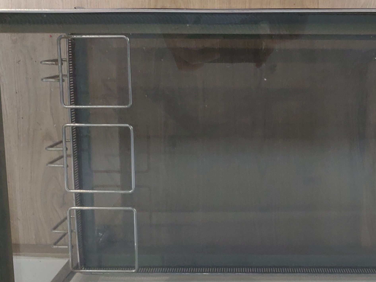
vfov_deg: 23.9
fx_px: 662
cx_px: 273
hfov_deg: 31.2
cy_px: 197
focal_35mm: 61
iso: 640
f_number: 1.7
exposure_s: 1/33
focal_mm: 4.25
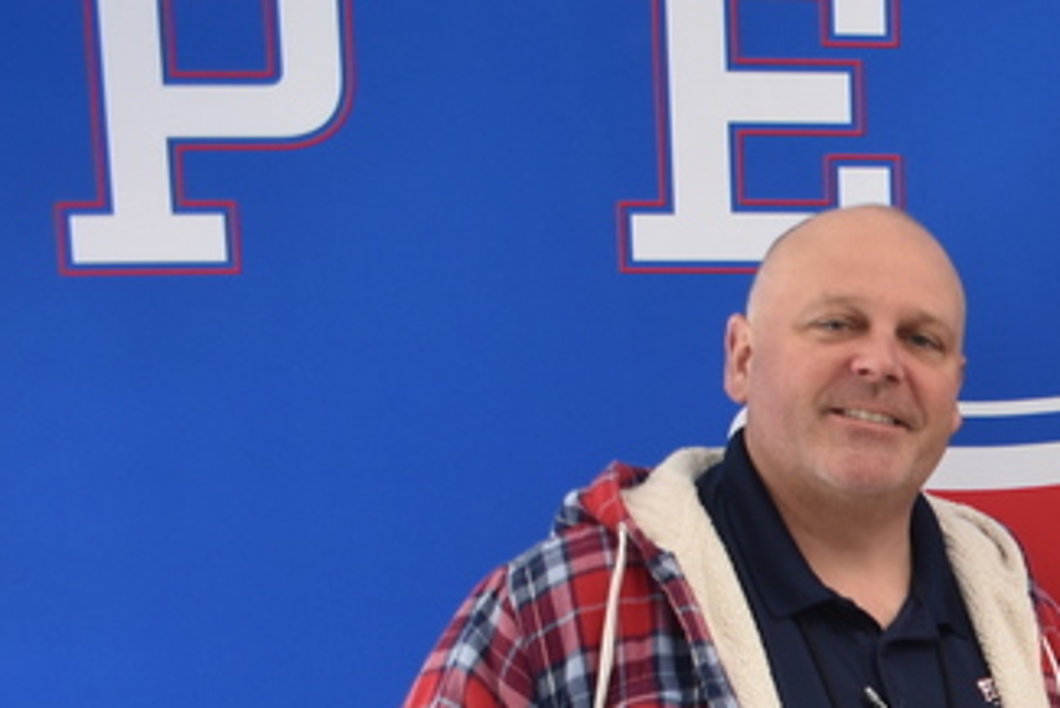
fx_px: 3198
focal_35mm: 109
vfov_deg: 12.3
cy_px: 876
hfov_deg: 16.9
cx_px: 1631
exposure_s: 1/80
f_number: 4.5
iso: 400
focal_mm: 23
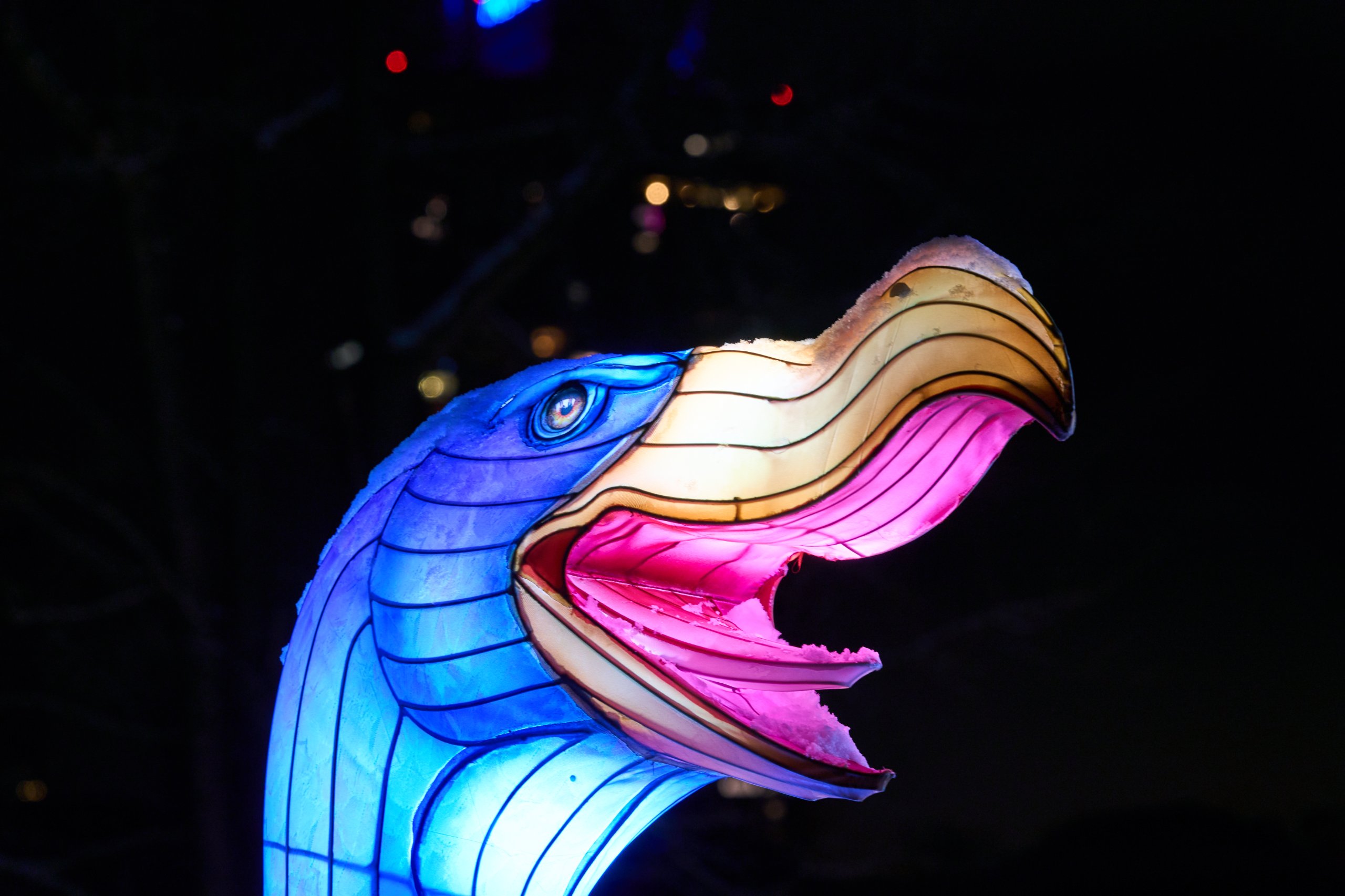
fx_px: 4184
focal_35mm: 112
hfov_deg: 18.3
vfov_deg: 12.2
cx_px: 672
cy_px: 448
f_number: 8
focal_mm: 112
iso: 100
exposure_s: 1/3
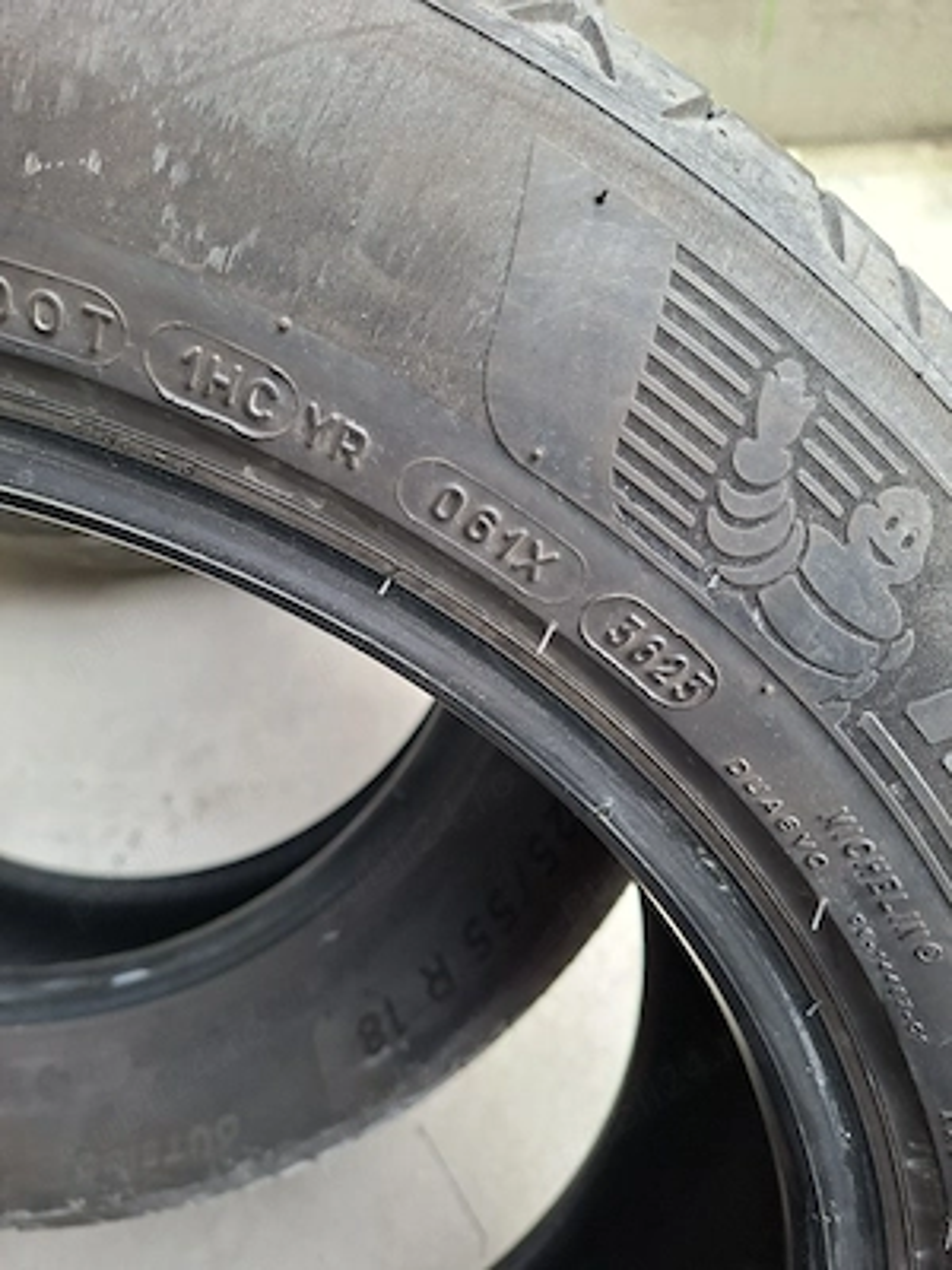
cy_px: 635
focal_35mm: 23
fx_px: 843
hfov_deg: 58.9
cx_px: 476
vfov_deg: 73.9
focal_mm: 5.54
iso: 200
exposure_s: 1/120
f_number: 1.8
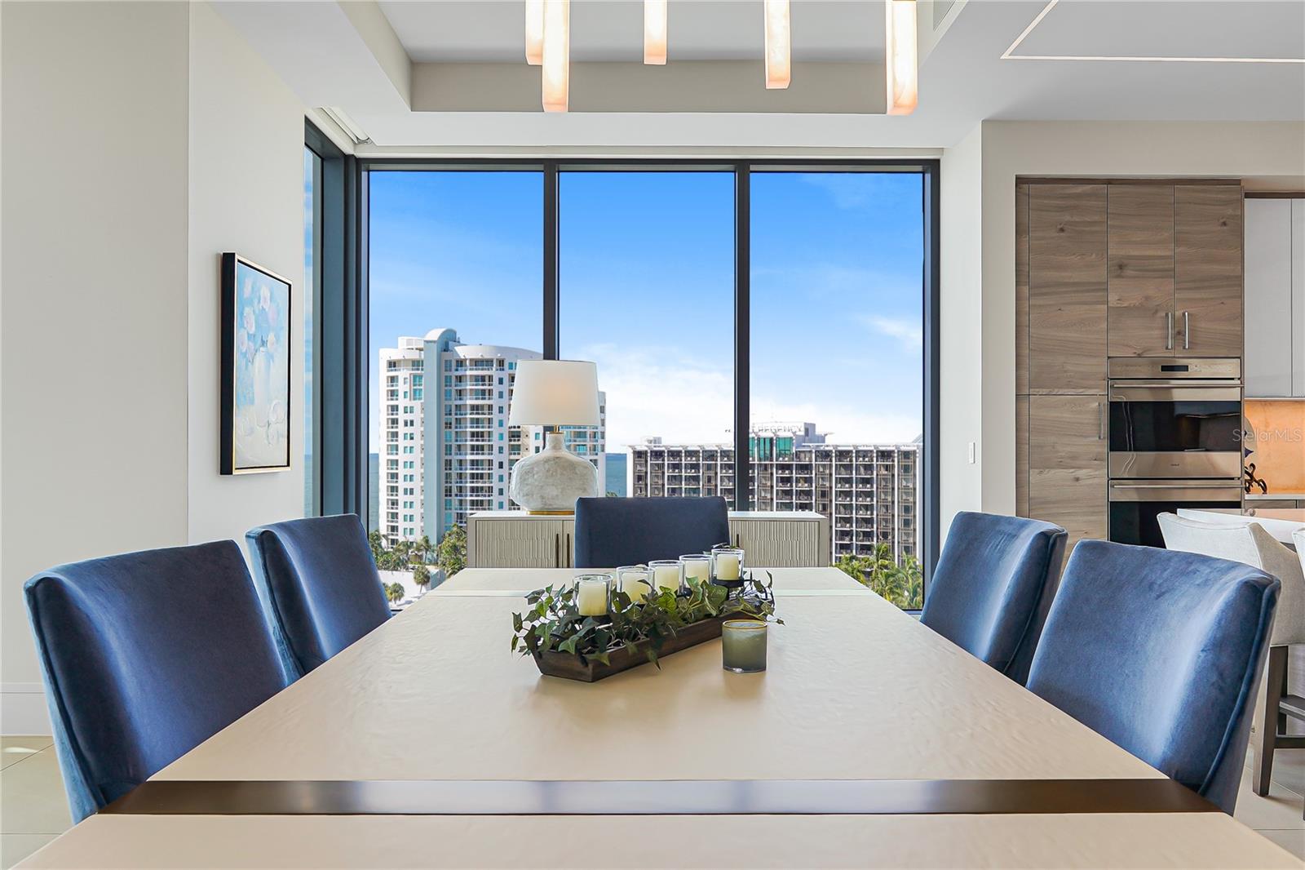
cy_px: 435
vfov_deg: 53.1
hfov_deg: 73.8
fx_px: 870
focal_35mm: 24
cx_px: 652
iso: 100
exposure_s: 1/30
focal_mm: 16
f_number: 8
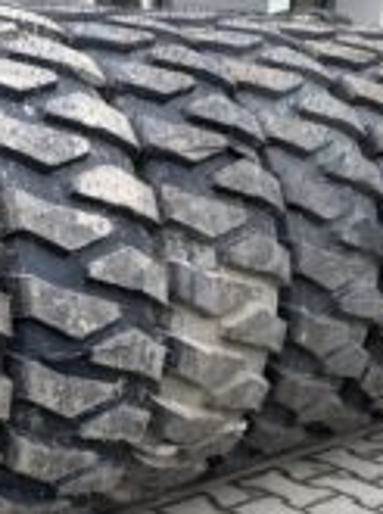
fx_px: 1007
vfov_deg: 28.3
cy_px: 372
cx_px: 3
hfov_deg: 20.8
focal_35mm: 68
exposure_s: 1/228
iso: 32
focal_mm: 4.25
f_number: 1.8
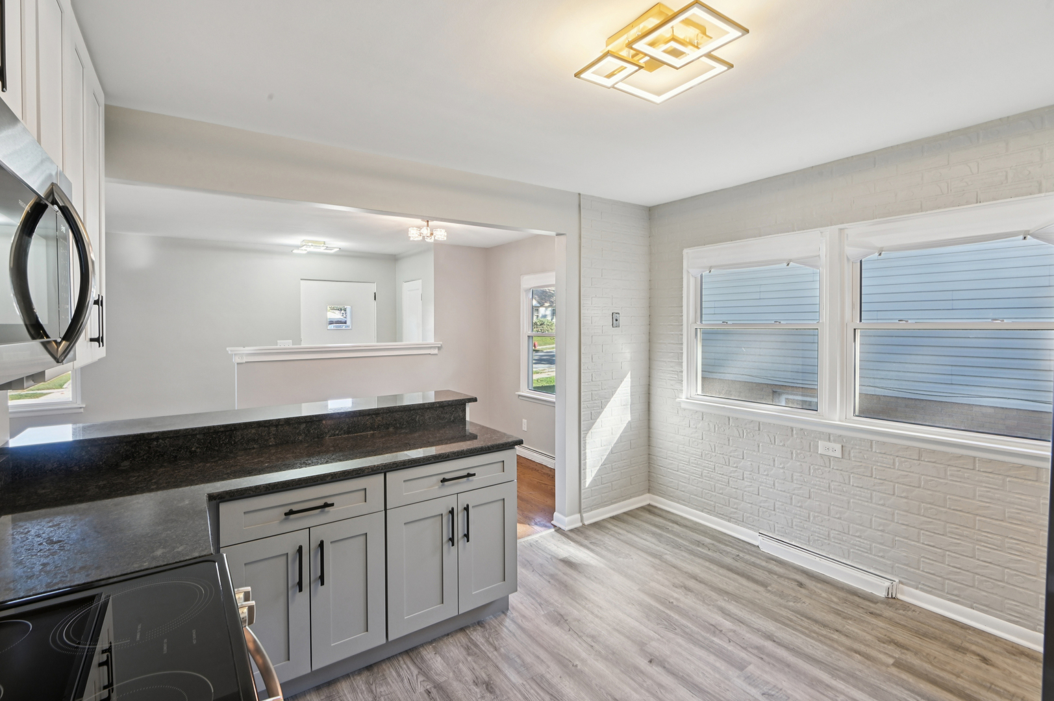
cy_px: 350
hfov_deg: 96.8
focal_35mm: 16
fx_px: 468
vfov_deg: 73.7
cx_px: 527
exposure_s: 1/10
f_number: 13
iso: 400
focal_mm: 16
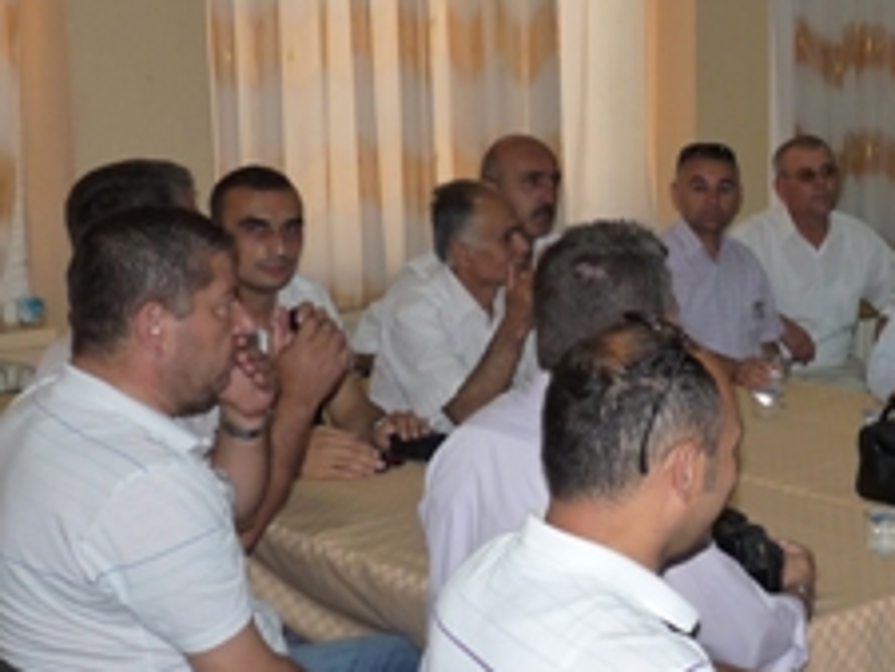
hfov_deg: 27.4
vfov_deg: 22.9
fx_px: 1656
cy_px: 362
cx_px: 1008
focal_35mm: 64
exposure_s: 1/60
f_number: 2.8
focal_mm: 4.8
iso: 160
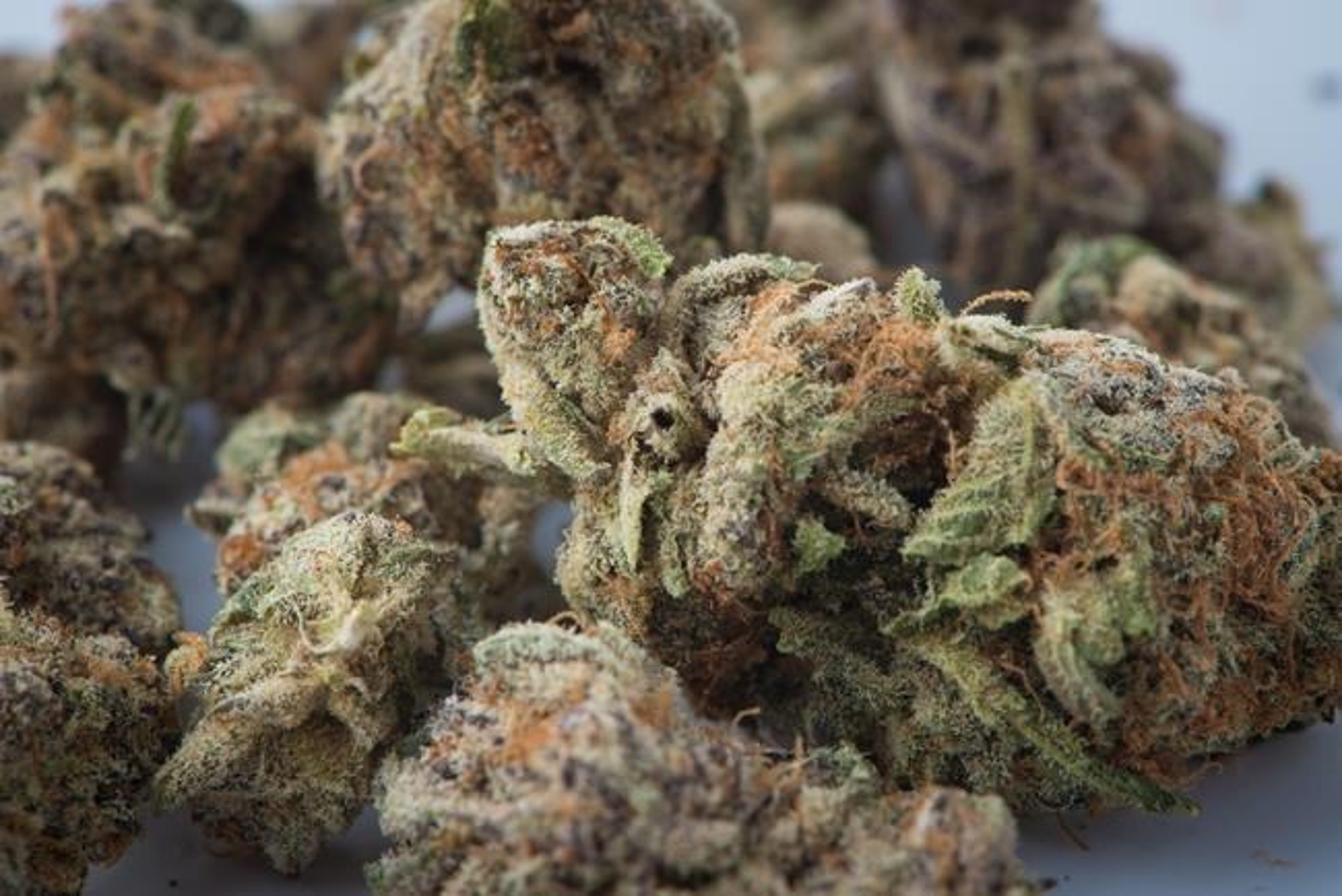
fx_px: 3916
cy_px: 448
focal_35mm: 105
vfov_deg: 13.1
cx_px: 671
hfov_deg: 19.4
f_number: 16
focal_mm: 105
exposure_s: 1/160
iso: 400
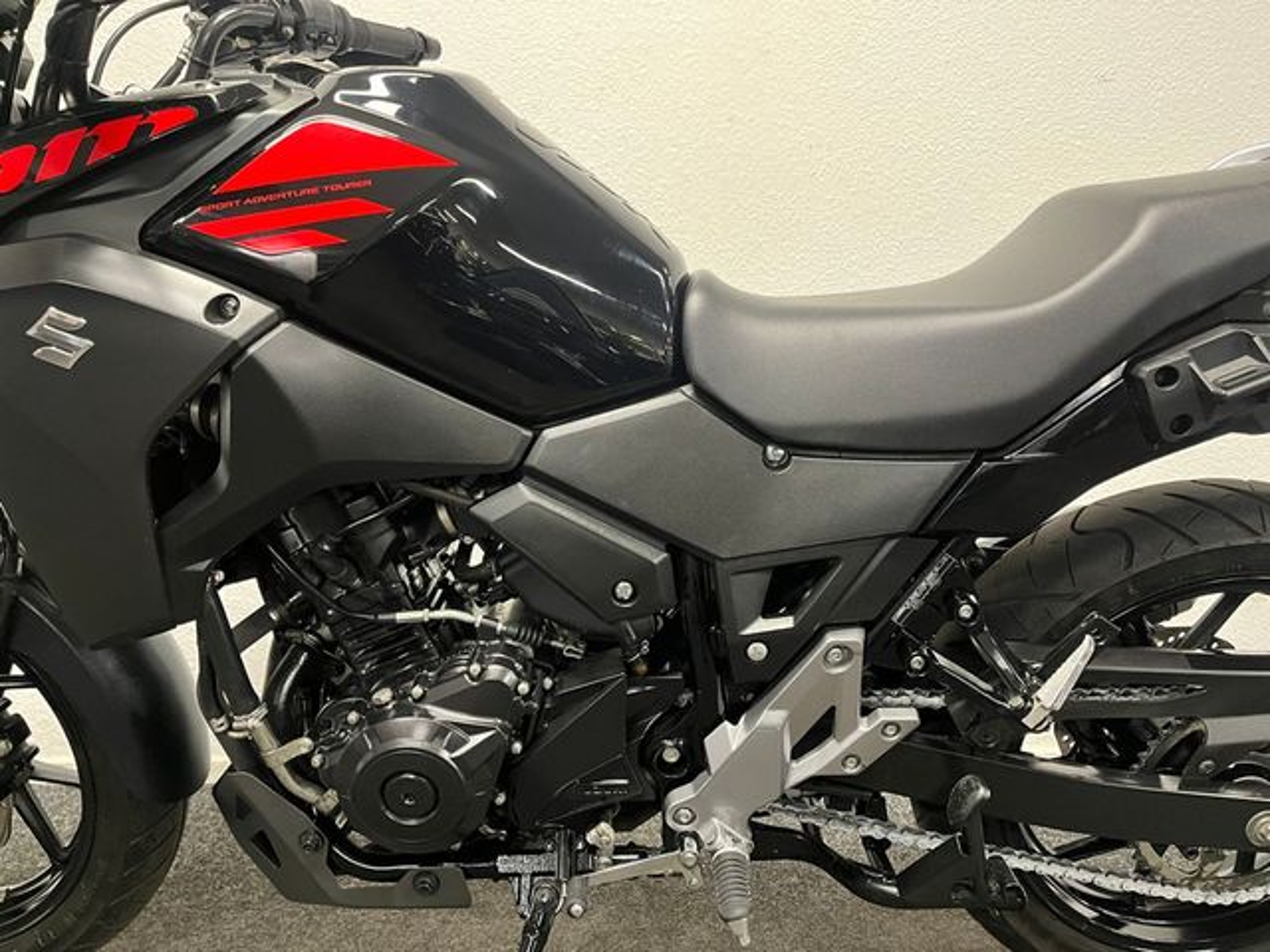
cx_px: 635
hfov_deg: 67.3
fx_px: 954
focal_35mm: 26
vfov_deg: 53.1
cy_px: 476
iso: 500
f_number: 1.6
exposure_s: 1/50
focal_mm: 5.1
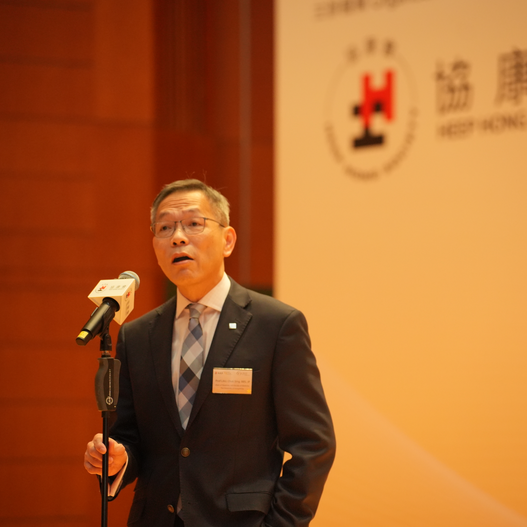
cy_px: 263
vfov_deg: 9.4
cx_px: 344
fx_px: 3221
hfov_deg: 9.3
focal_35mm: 187
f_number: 2.8
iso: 3200
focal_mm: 146
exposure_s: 1/125
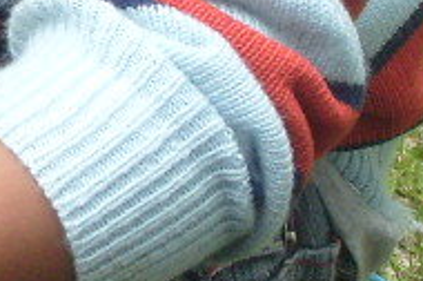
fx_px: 3425
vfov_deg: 4.7
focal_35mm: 292
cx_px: -298
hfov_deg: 6.9
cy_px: -71
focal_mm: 8.7
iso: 80
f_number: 8.4
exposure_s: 1/90
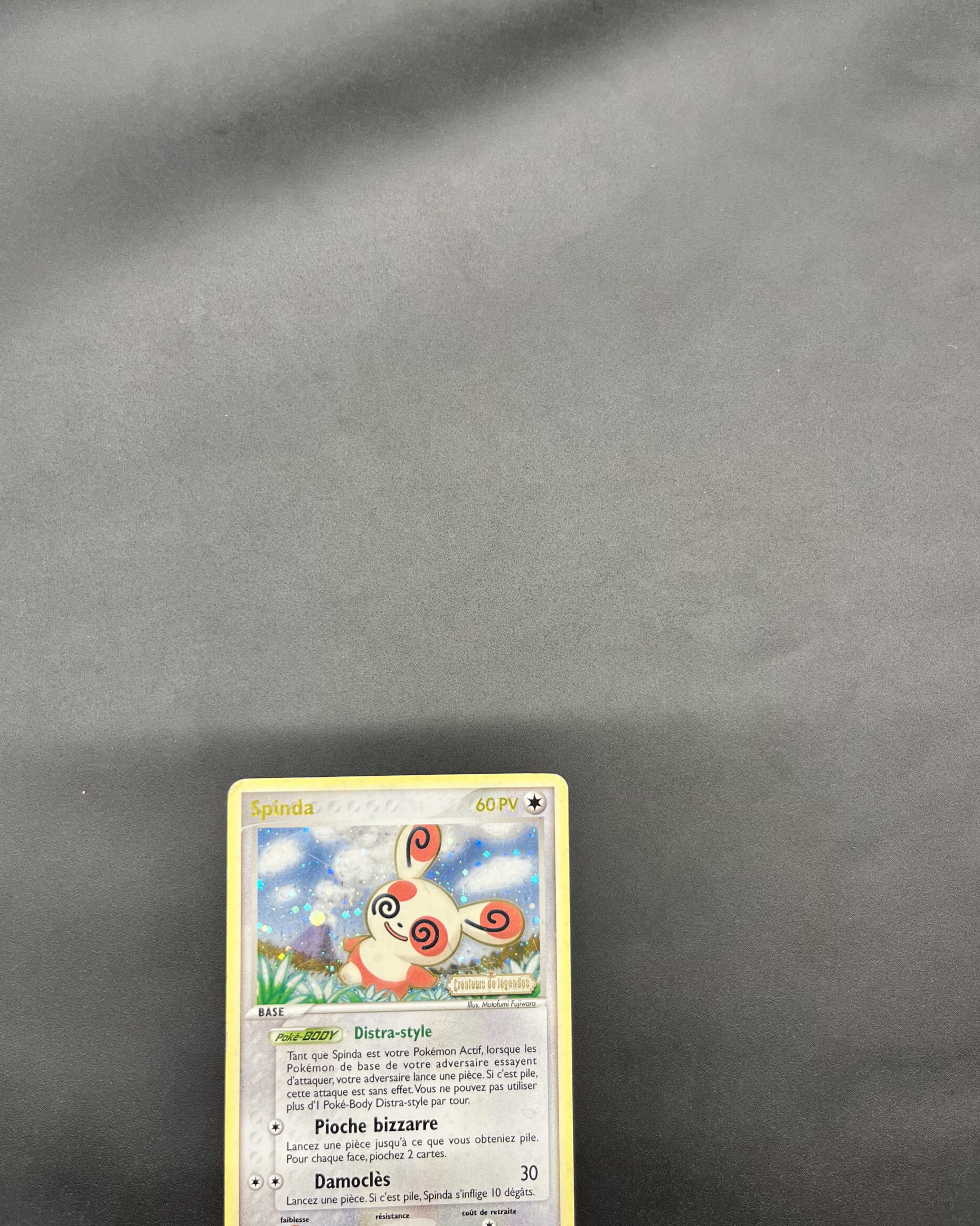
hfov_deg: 51.5
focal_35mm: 28
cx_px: 496
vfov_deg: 62.2
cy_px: 620
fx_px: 1015
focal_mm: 5.1
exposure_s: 1/100
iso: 80
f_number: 1.6
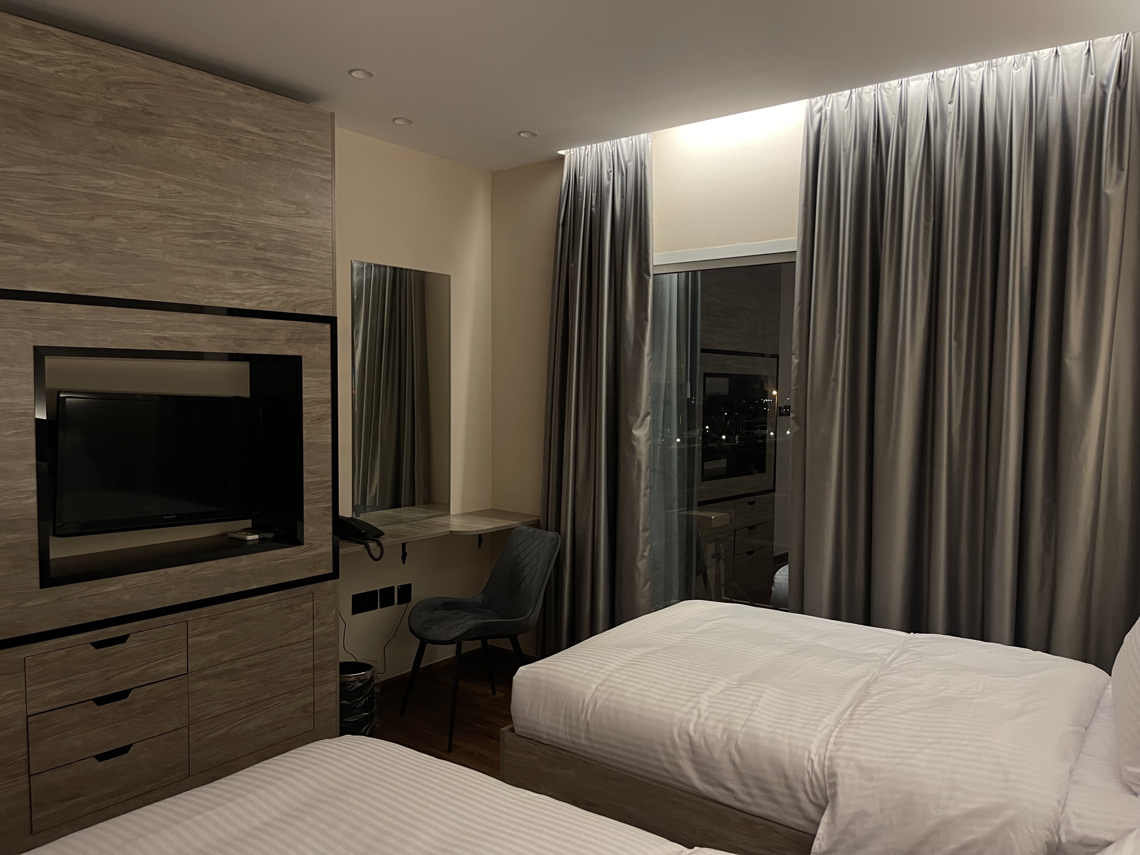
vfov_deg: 53.1
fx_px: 856
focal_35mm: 26
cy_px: 428
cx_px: 570
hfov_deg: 67.3
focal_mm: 5.1
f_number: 1.6
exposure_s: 1/33
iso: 400
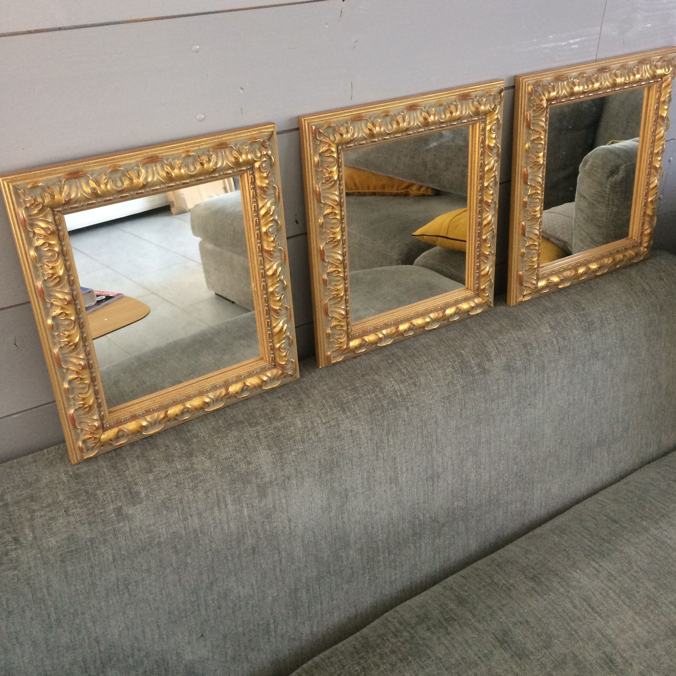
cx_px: 344
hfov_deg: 47.2
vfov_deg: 47.0
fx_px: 773
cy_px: 273
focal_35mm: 35
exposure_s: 1/33
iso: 160
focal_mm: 4.15
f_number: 2.2
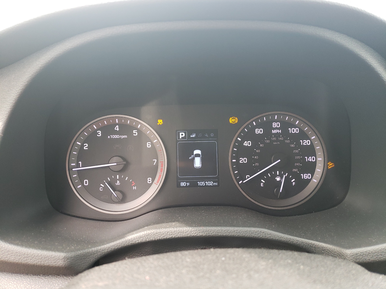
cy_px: 144
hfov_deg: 67.3
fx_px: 290
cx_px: 193
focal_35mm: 26
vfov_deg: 53.1
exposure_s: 1/60.2
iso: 78
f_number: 1.5
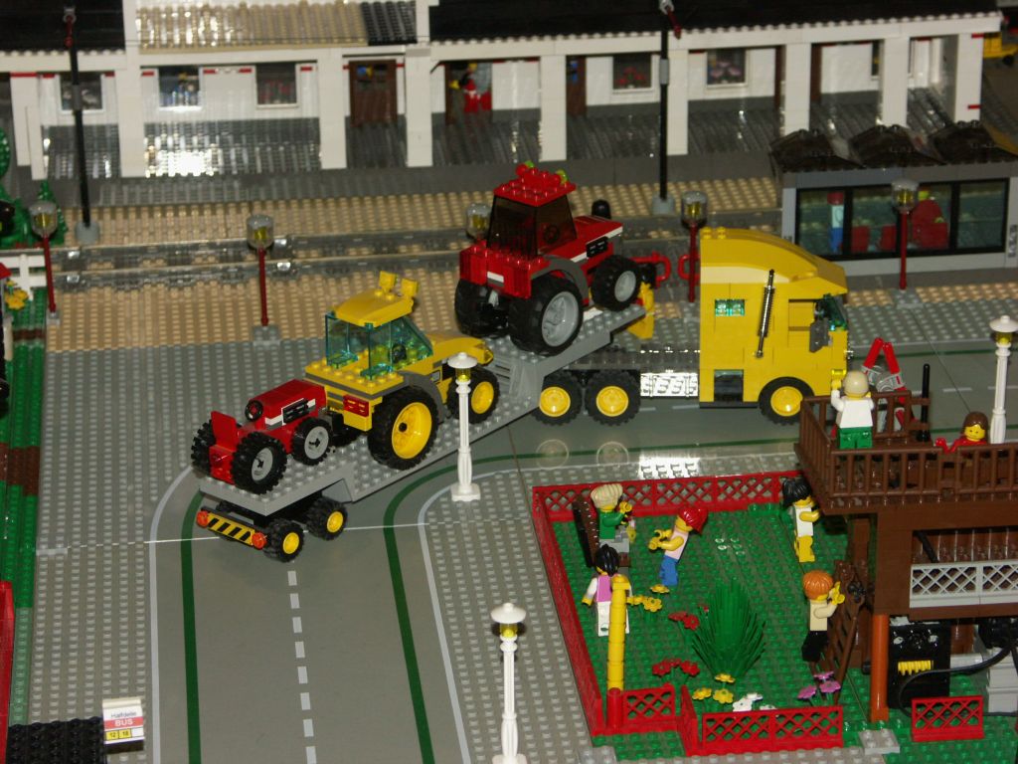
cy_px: 382
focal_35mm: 116
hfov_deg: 17.0
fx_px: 3411
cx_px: 509
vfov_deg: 12.8
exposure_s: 1/100
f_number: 4
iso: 200
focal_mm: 29.64
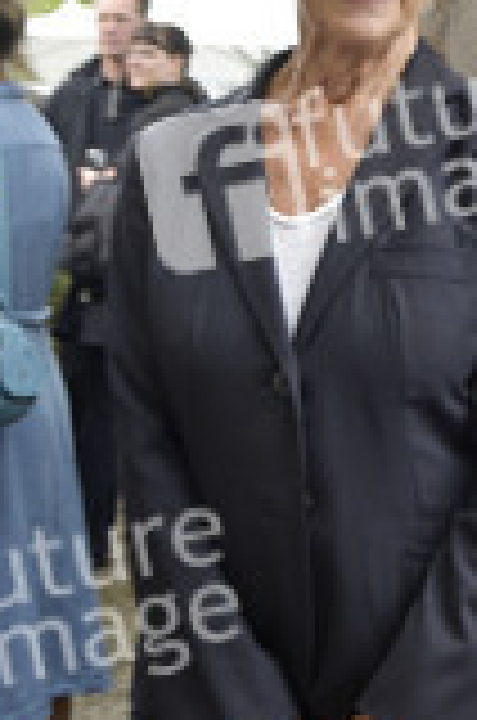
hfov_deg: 15.6
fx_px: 1697
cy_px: 392
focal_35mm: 85
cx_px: 500
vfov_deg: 24.0
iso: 400
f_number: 5
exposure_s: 1/100
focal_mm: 34
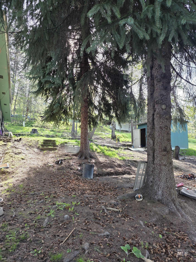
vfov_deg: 73.9
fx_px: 174
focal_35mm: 23
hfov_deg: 58.9
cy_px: 131
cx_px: 98
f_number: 1.7
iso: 32
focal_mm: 6.3
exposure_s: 1/180
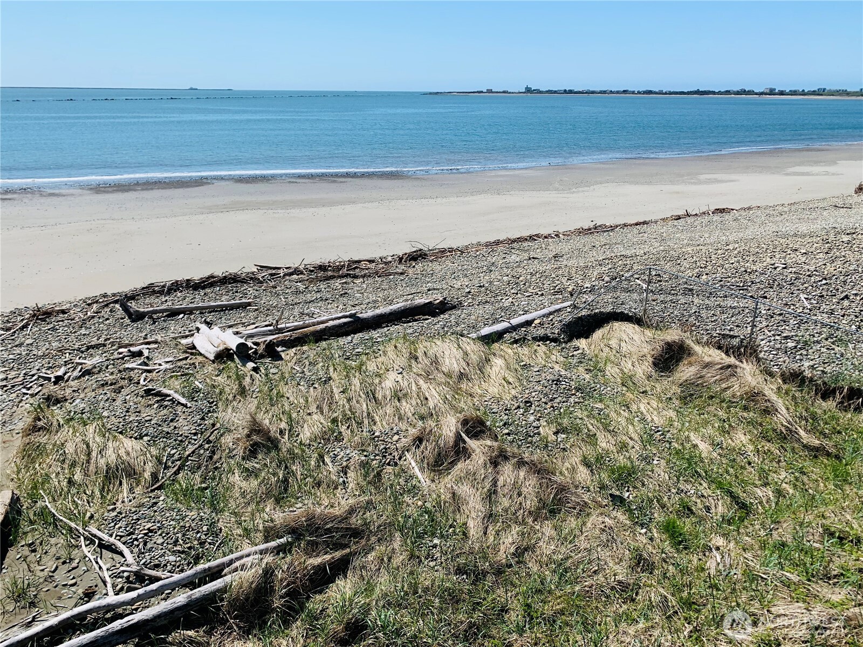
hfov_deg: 67.3
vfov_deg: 53.1
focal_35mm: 26
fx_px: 648
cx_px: 432
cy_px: 324
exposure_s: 1/2915
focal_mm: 4.25
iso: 25
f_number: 1.8
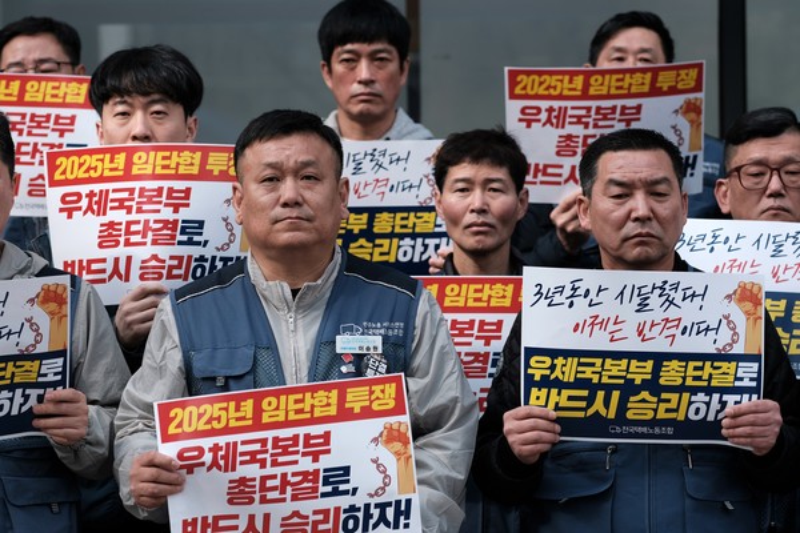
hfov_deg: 15.2
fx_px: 3000
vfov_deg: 10.2
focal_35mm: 135
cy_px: 266
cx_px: 400
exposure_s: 1/500
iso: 200
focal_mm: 90
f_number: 3.2
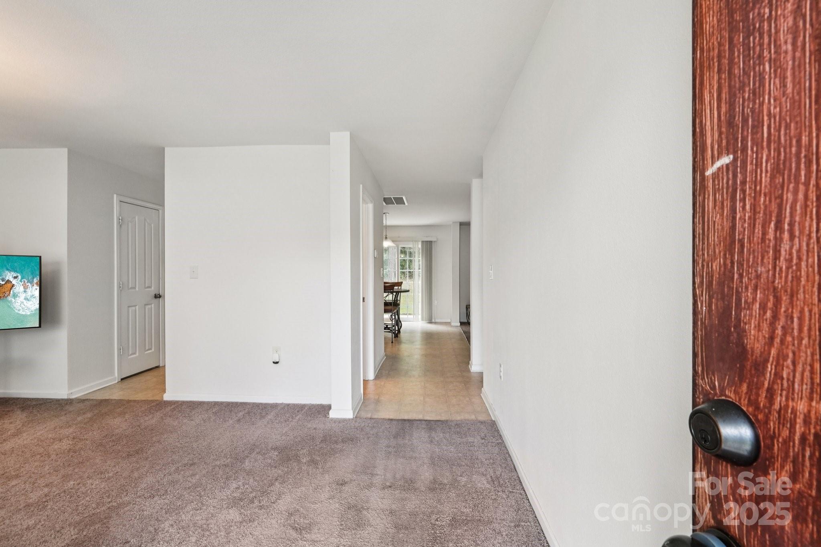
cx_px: 410
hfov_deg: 100.4
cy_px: 274
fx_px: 342
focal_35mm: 15
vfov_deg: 77.3
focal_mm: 10
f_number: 8
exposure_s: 1/20
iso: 400
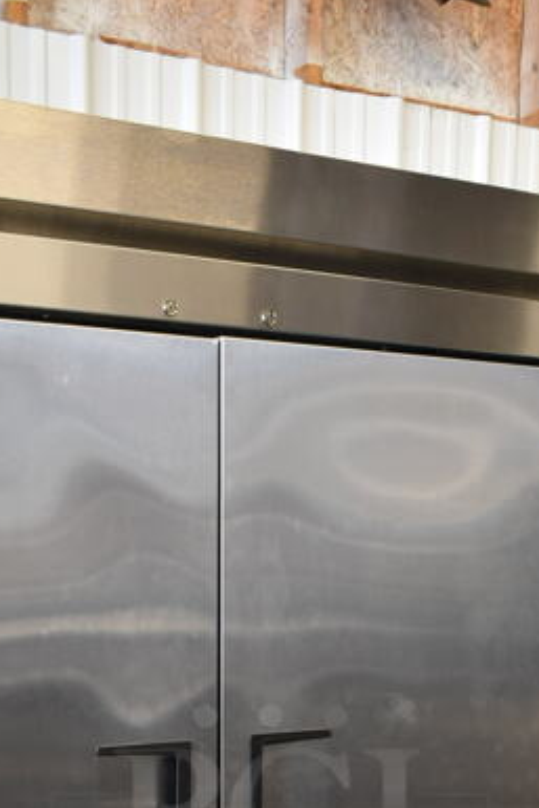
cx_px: 271
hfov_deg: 21.3
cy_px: 803
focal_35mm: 64
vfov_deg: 29.4
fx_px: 1436
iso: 250
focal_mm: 18
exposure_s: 1/30
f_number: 3.5
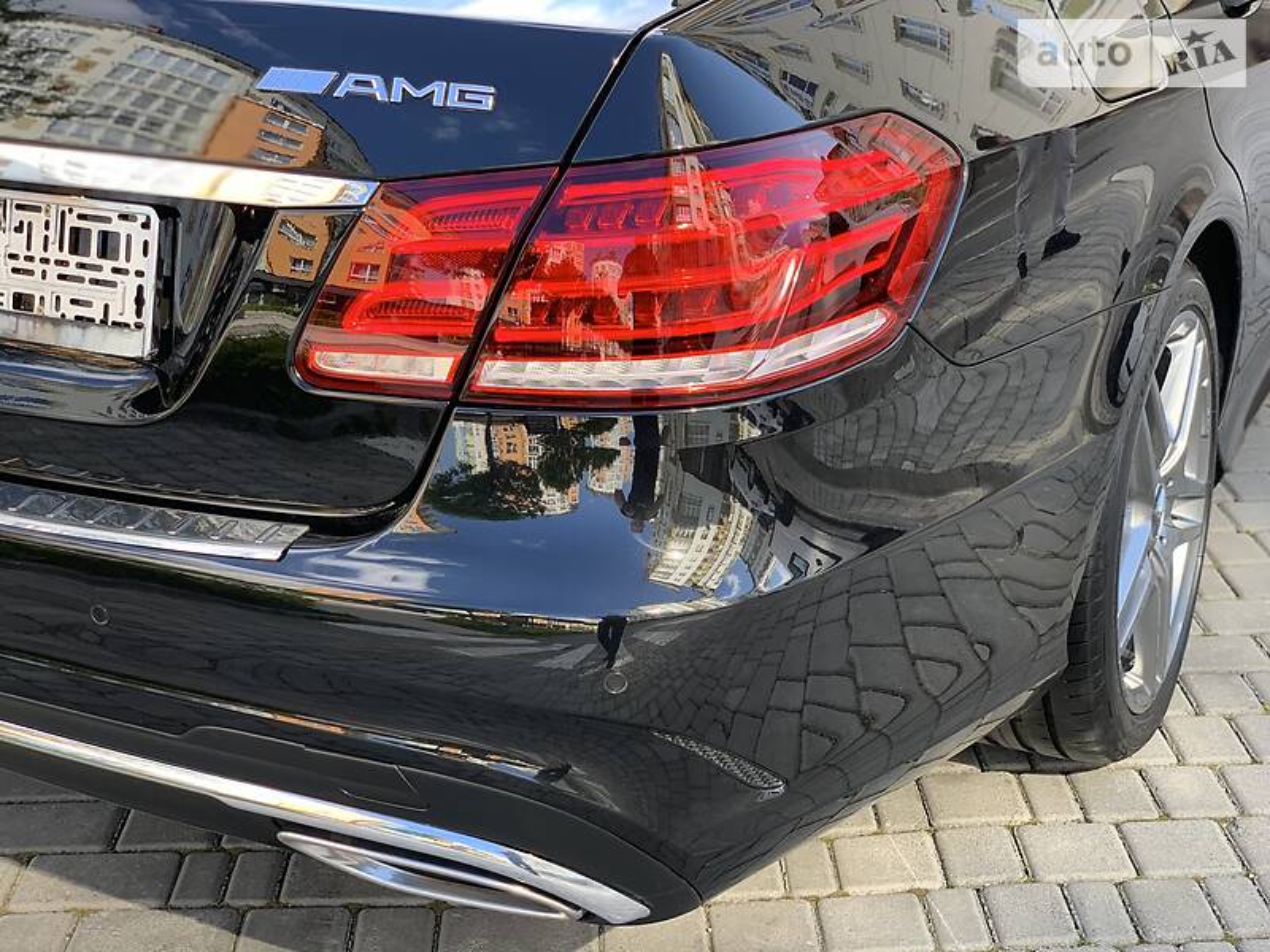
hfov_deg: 36.8
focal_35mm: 52
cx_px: 635
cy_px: 476
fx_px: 1908
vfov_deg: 28.0
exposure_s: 1/122
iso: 32
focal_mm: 6
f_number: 2.4
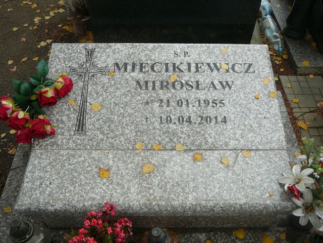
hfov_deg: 52.6
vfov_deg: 40.7
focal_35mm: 35
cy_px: 122
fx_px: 327
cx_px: 162
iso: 80
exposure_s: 1/100
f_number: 2.8
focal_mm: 5.2
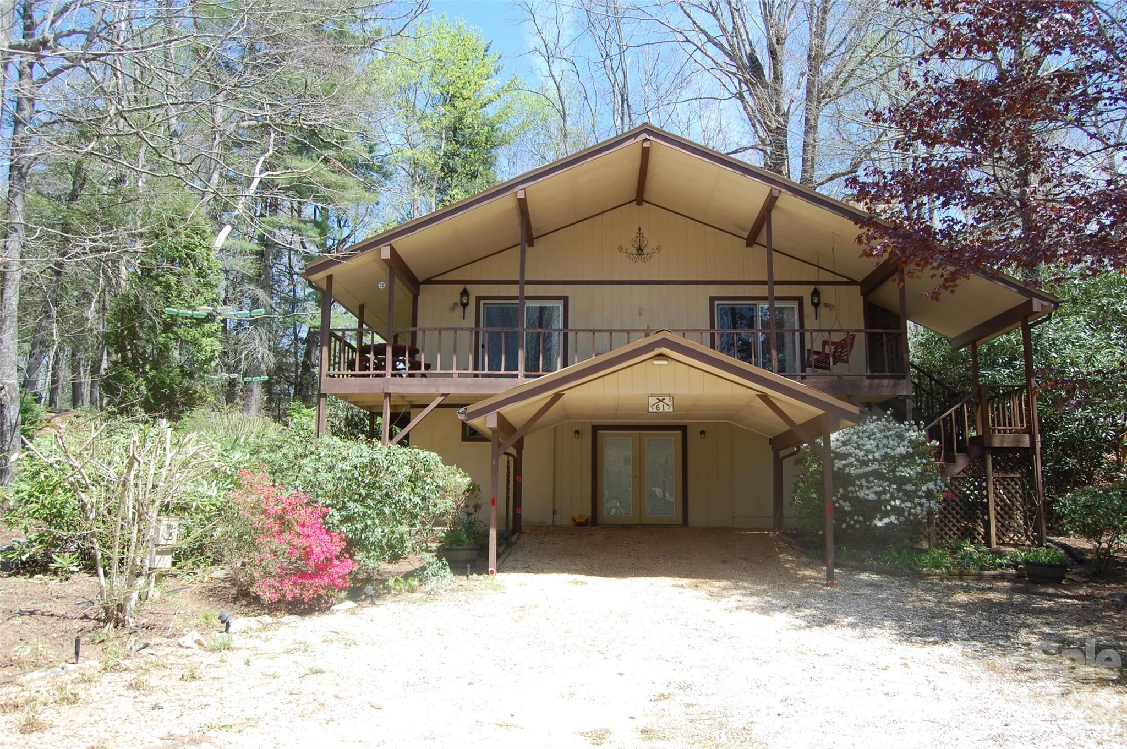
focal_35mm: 27
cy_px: 374
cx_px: 564
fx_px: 844
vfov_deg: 47.8
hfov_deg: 67.4
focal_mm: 18
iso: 200
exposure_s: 1/160
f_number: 6.3
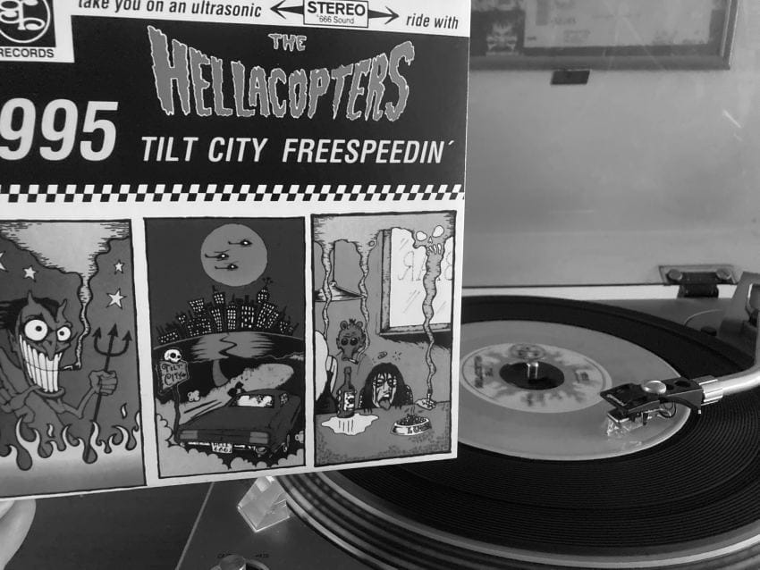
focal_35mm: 28
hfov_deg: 63.4
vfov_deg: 49.8
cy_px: 285
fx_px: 615
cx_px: 380
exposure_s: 1/25
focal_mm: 3.99
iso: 500
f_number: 1.8
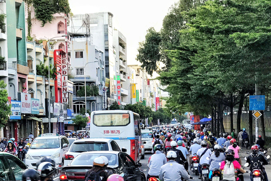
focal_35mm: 97
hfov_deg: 20.8
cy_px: 154
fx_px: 730
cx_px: 53
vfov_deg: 14.0
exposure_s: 1/50
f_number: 2.8
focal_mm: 6.6
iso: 20
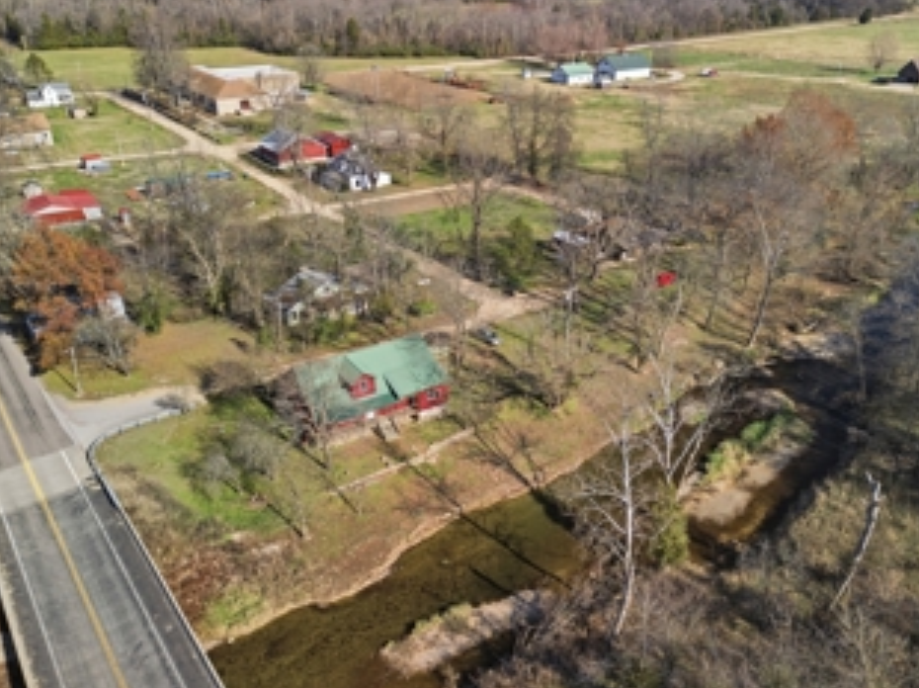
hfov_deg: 58.1
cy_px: 344
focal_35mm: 31
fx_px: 822
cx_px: 528
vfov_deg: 45.4
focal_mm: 6.7
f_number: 1.7
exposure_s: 1/1000
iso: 120
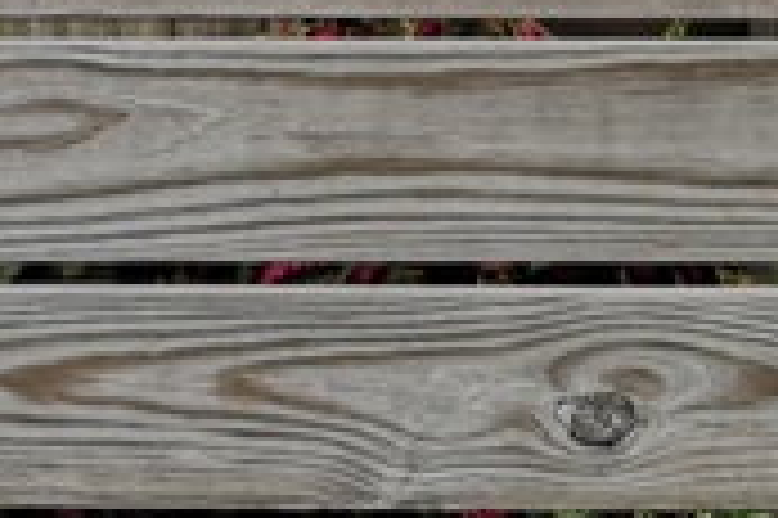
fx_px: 2807
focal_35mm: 130
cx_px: 1070
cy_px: -230
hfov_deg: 14.9
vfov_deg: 10.2
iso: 50
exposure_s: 1/192
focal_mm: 3.95
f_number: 1.8
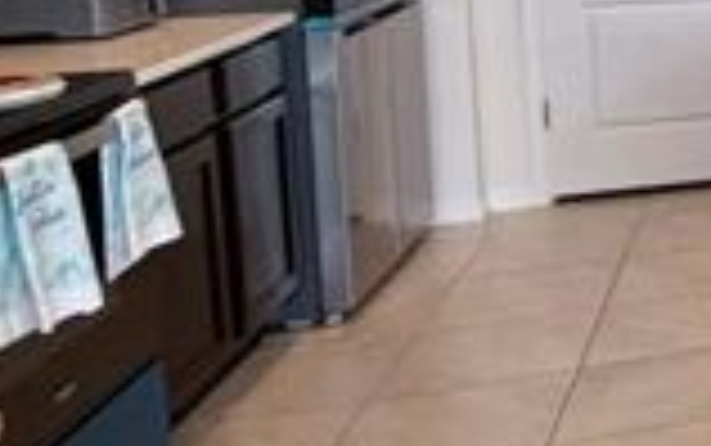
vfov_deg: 18.8
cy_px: -72
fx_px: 1280
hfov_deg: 19.1
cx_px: 1411
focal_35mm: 66
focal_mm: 2.22
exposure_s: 1/120
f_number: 2.2
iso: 250
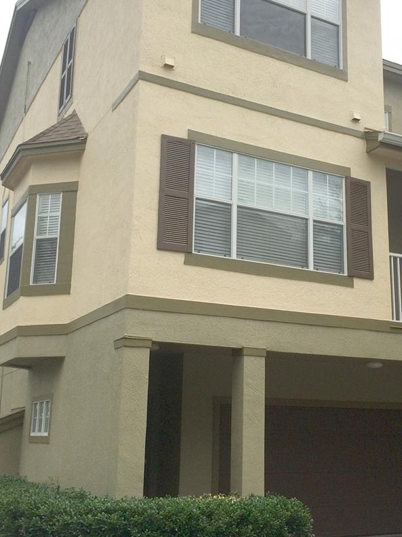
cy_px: 264
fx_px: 681
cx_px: 261
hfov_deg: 32.6
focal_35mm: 44
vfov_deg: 43.0
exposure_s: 1/2415
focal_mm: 4.15
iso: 32
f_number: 2.2
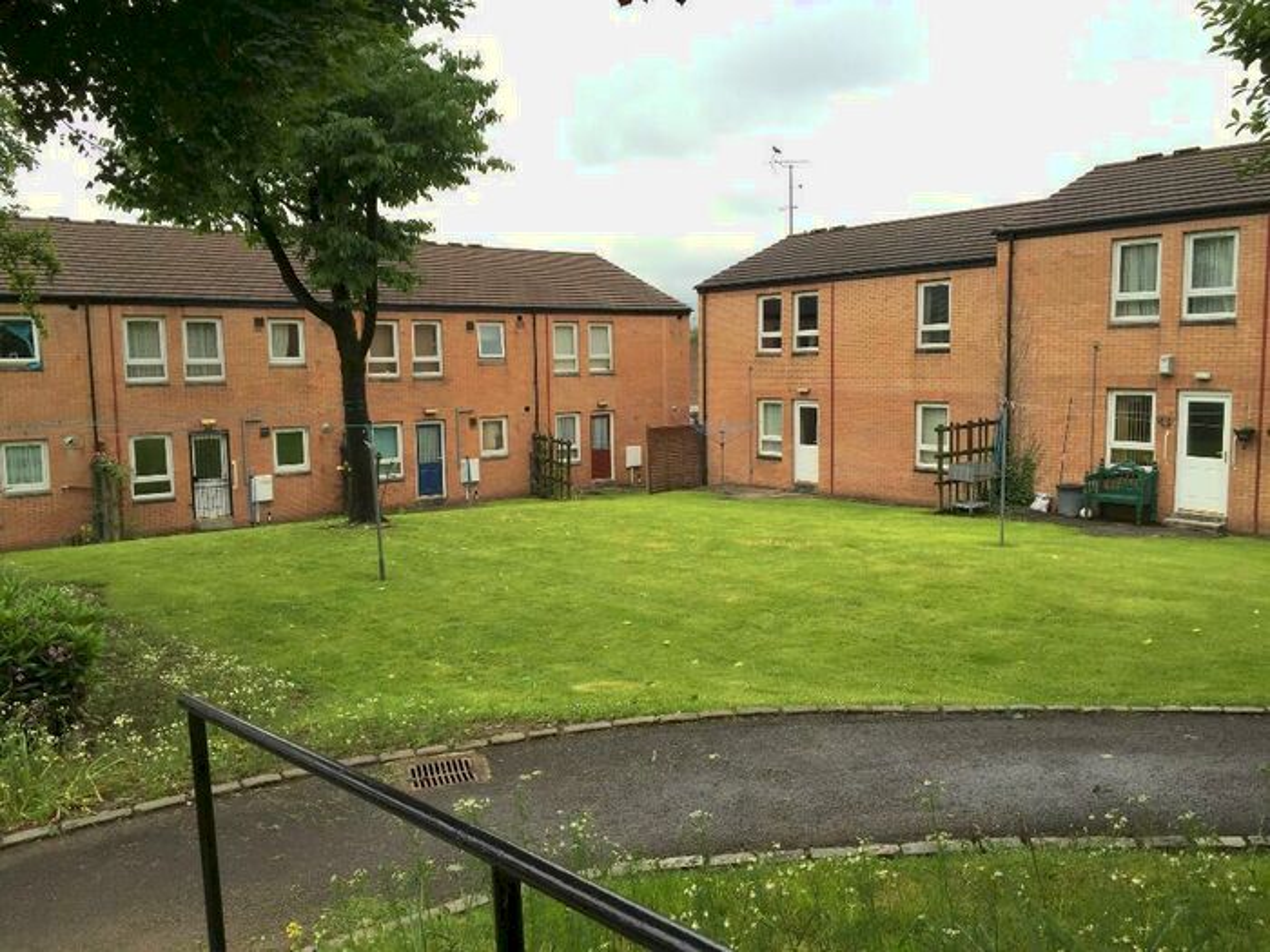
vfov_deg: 48.2
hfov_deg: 61.7
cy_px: 476
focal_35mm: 29
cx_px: 635
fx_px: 1064
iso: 32
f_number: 2.2
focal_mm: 4.15
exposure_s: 1/403
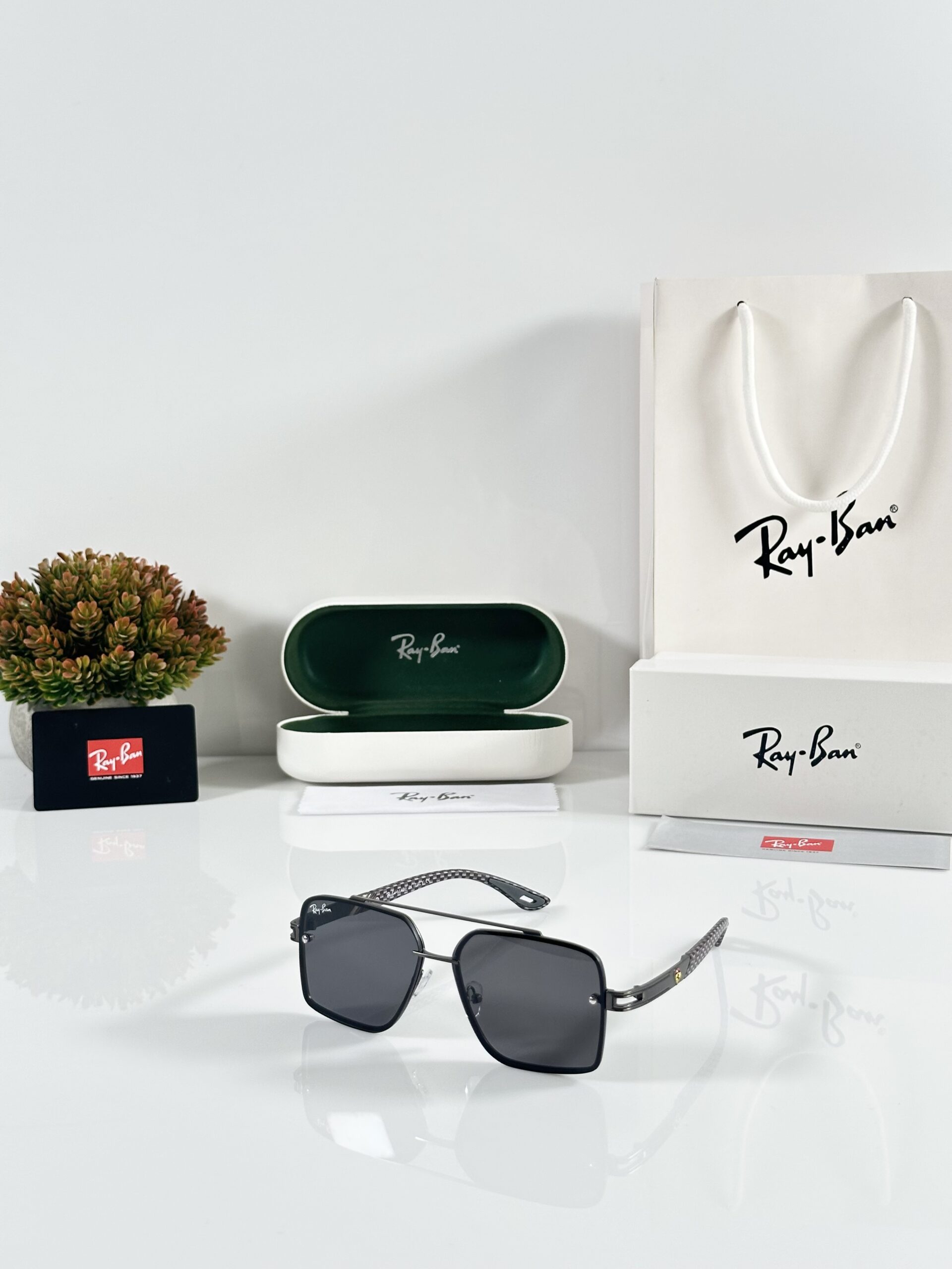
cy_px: 634
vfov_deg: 39.7
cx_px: 476
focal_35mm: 48
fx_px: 1760
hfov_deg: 30.3
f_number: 1.78
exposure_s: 1/100
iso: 80
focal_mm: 6.86
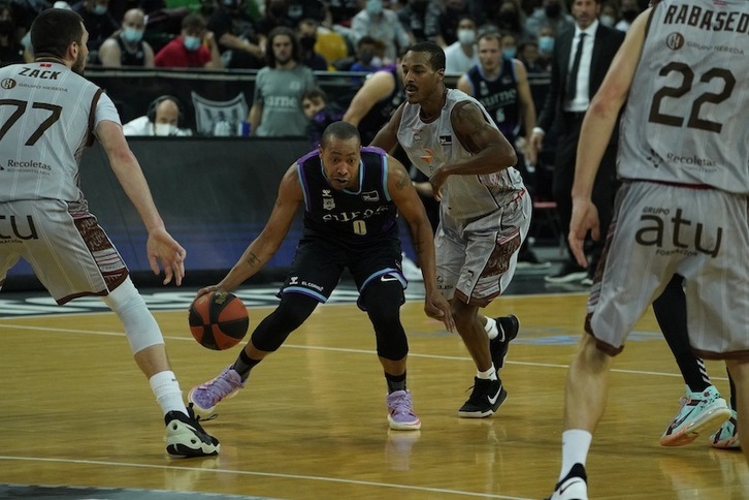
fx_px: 4535
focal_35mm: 218
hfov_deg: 9.4
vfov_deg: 6.3
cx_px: 374
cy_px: 250
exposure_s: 1/1000
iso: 8000
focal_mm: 218
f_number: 5.6
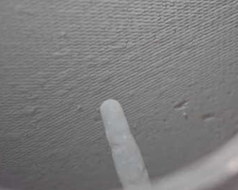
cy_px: 69
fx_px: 1225
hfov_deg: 11.1
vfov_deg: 8.9
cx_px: 136
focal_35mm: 174
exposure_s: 1/125
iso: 3200
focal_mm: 18
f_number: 4.9
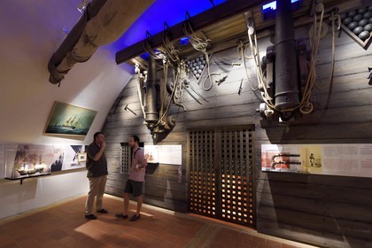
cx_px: 186
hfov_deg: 104.3
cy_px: 124
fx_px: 145
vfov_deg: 81.2
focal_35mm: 14
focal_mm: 14
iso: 1600
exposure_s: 1/13
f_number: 5.6
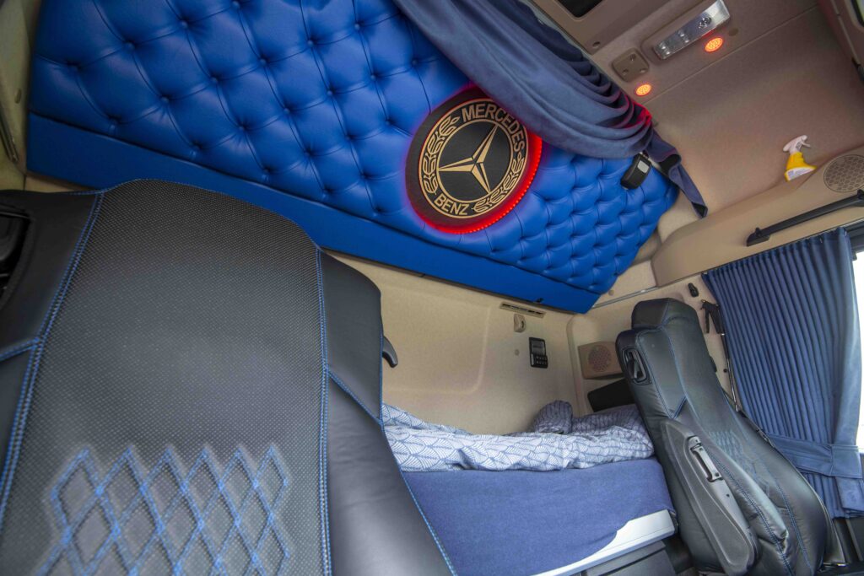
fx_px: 384
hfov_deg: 96.7
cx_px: 432
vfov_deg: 73.8
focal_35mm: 16
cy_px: 288
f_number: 5.6
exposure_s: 1/25
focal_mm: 16
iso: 640
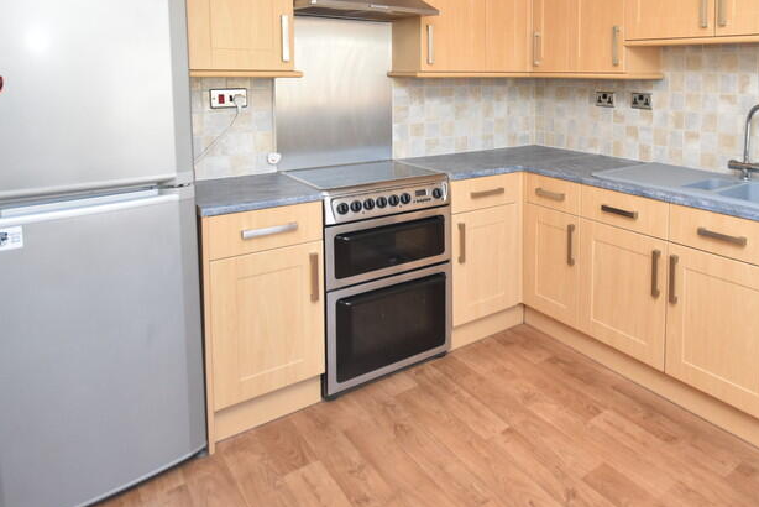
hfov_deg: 67.7
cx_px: 554
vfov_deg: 48.5
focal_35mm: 25
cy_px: 103
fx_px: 527
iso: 800
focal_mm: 10
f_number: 4.5
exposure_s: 1/160
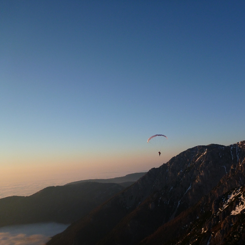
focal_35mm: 34
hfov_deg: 47.9
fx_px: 272
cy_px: 119
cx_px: 157
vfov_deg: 48.4
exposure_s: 1/800
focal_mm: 4.9
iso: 100
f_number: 3.3
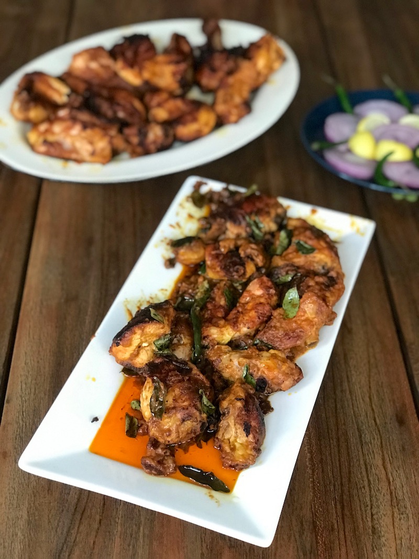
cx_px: 210
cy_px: 280
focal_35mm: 57
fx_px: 920
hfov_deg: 25.7
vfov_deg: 33.8
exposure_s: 1/50
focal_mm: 6.6
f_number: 2.8
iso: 500
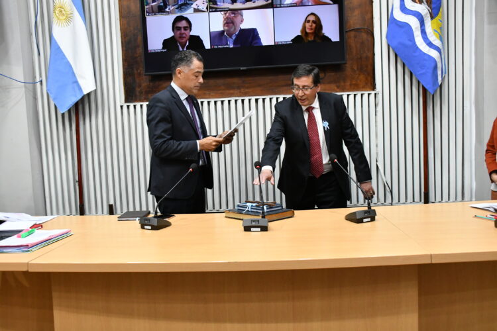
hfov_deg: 55.8
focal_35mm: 34
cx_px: 248
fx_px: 469
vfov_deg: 38.9
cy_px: 166
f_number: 6.3
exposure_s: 1/200
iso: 2500
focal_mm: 23
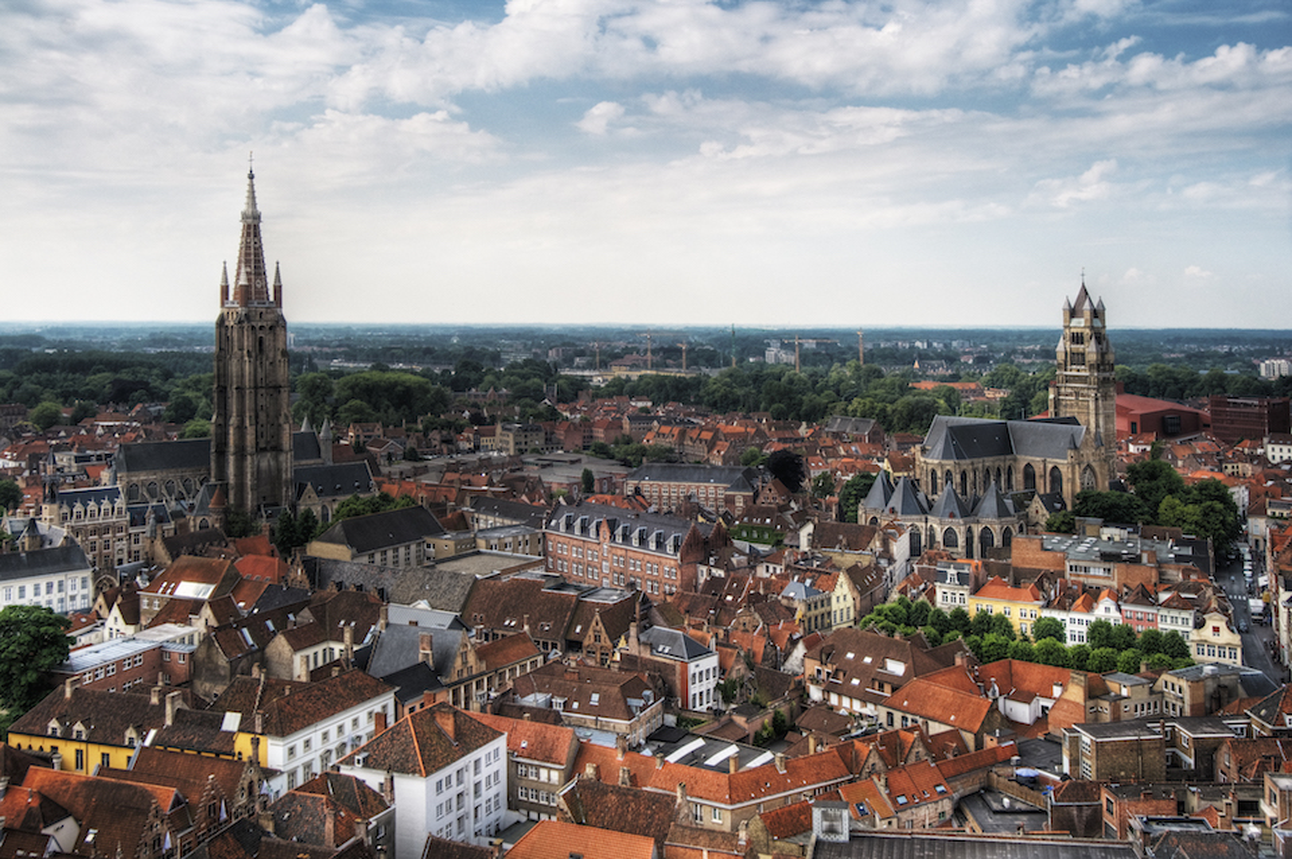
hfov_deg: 55.2
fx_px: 1237
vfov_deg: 38.3
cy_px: 430
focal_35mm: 34
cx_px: 646
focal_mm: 23
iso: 200
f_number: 8
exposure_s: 1/500
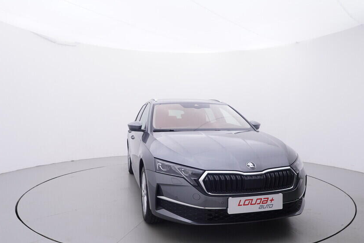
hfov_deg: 66.2
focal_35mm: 28
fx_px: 279
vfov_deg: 46.7
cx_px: 183
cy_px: 148
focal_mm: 15
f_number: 5
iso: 200
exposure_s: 1/80
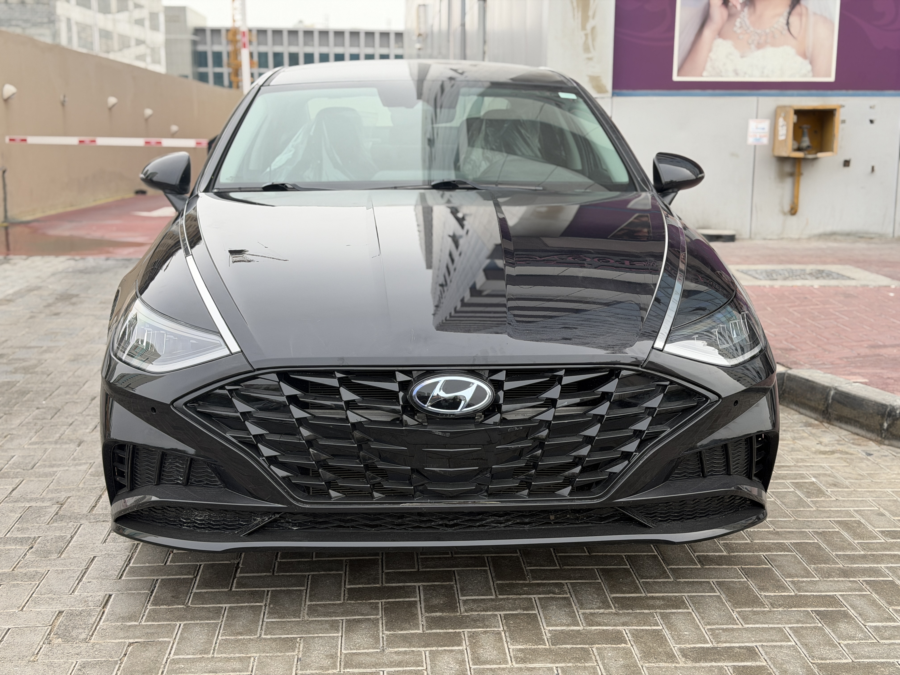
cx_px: 450
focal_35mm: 48
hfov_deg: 39.7
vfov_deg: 30.3
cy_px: 338
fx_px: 1248
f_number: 1.78
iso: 64
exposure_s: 1/641
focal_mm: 6.76
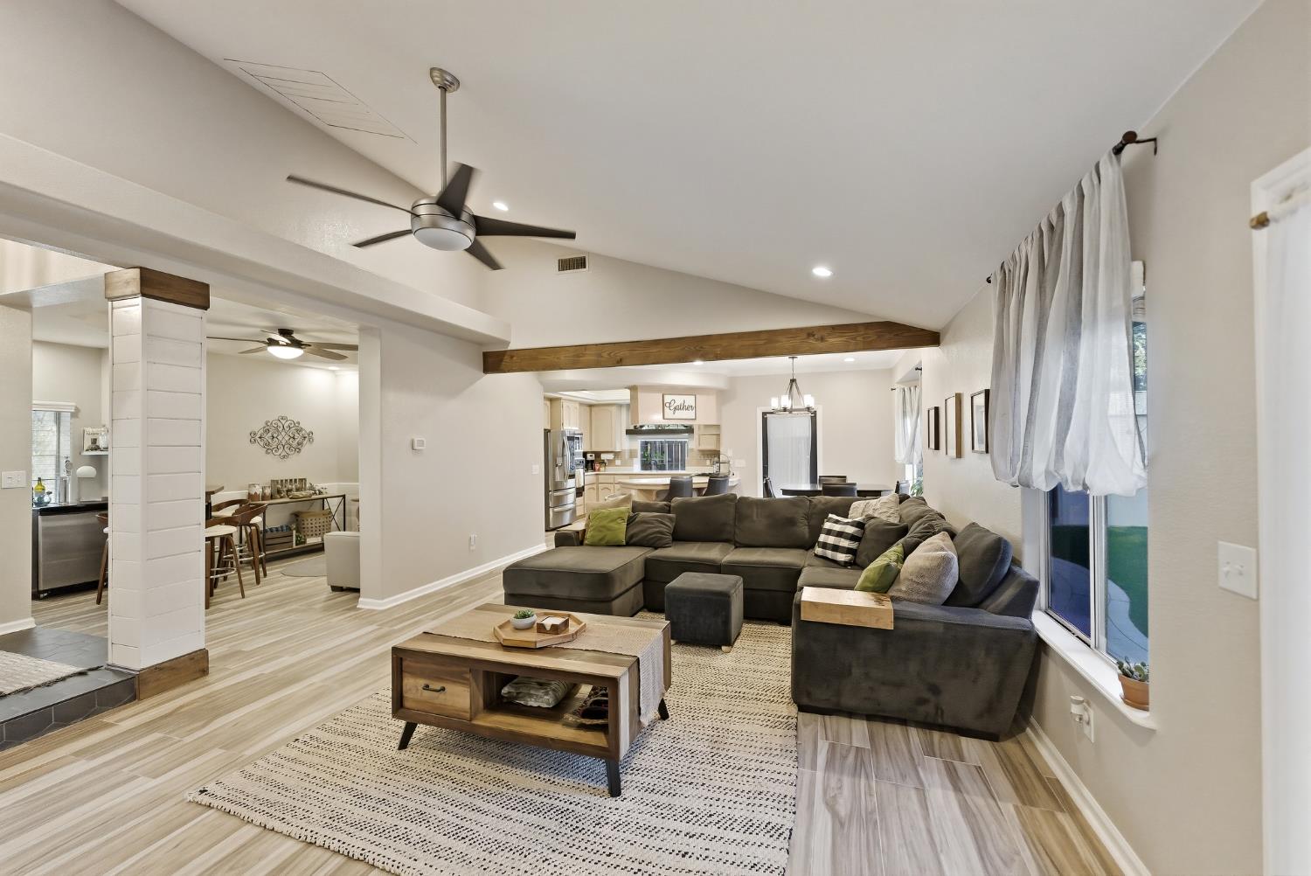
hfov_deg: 104.2
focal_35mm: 14
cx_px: 656
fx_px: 510
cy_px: 438
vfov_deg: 81.3
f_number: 2.8
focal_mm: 14
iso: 1250
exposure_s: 1/160
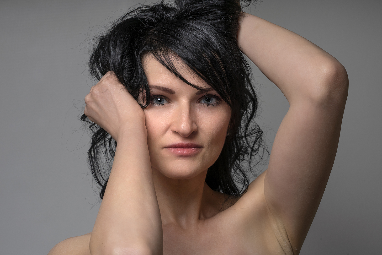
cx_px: 191
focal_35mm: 105
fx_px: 1114
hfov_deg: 19.5
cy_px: 128
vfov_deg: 13.0
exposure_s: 1/200
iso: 200
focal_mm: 105
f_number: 16
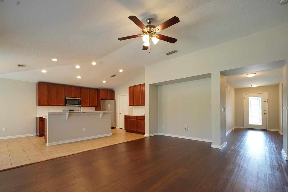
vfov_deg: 73.4
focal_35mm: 16
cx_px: 135
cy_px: 108
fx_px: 128
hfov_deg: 96.6
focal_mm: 14
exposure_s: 1/13
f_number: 7.1
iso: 320
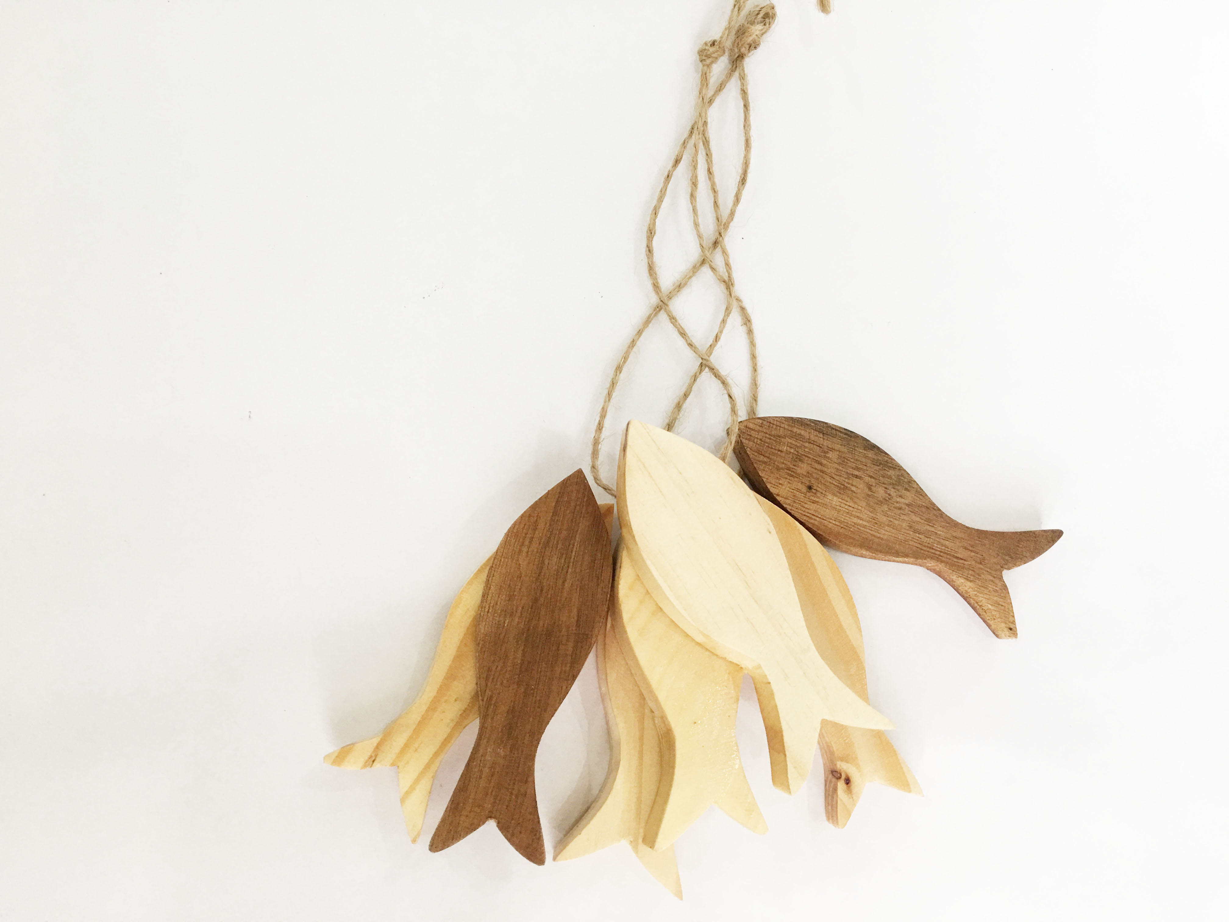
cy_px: 461
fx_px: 1030
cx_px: 614
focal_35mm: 29
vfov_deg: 48.2
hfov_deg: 61.7
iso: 40
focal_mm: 4.15
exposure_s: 1/33
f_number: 2.2
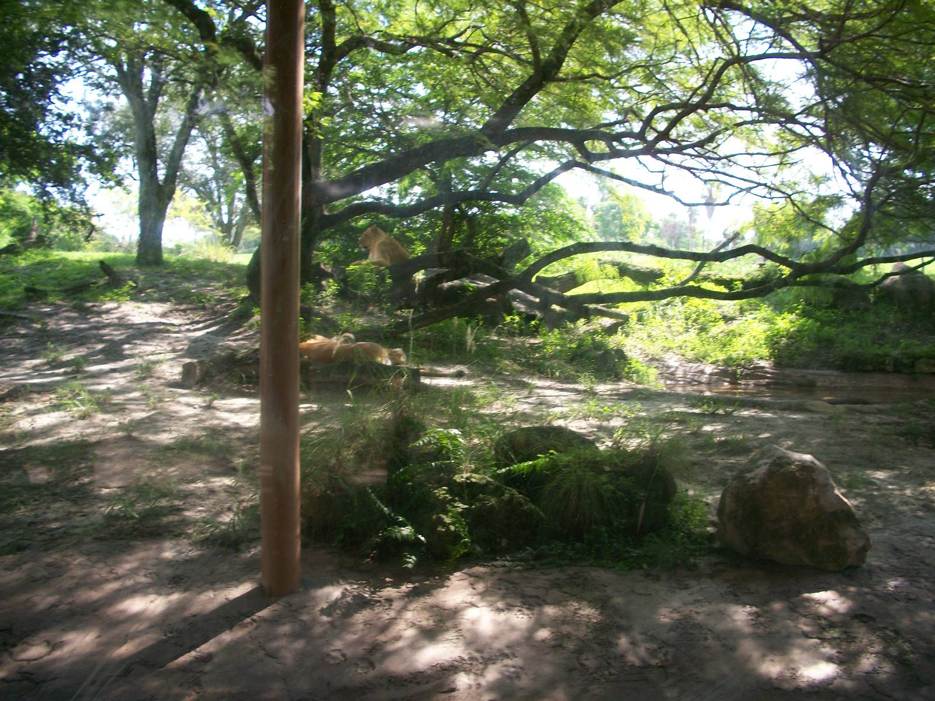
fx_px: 945
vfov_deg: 40.7
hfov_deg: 52.6
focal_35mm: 35
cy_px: 350
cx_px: 468
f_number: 3.1
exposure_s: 1/160
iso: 80
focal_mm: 6.3
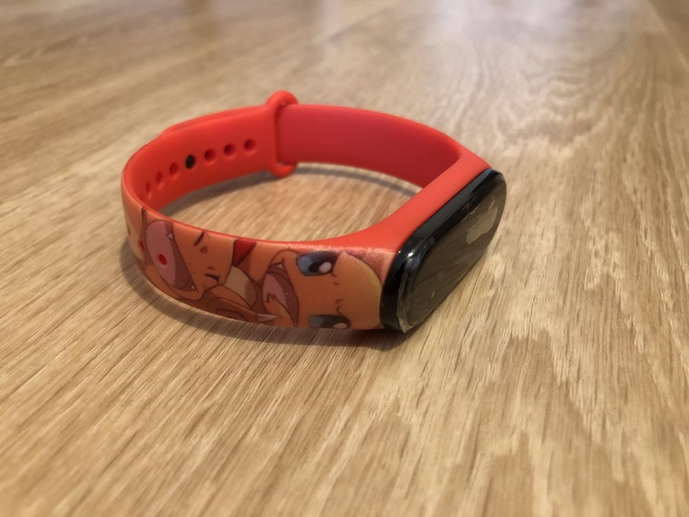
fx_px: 557
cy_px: 258
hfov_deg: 63.4
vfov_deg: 49.7
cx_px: 344
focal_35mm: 28
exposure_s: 1/6
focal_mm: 3.99
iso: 80
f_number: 1.8
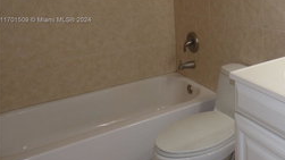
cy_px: 20
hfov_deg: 50.1
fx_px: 280
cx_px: 237
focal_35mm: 37
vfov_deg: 30.7
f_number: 2.8
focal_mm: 3.58
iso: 100
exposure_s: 1/40
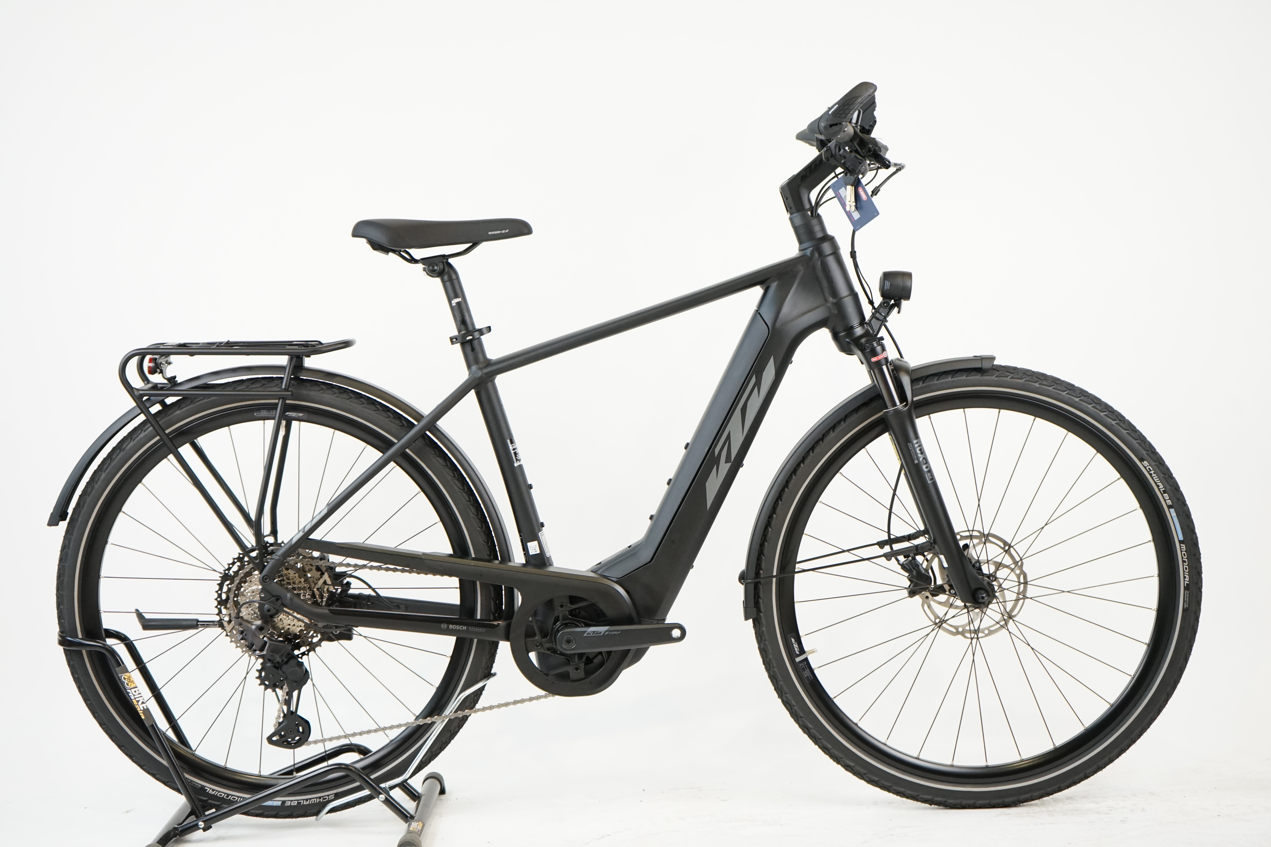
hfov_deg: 35.6
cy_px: 424
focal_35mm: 56
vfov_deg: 24.2
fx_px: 1977
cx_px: 636
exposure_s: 1/200
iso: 2000
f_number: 5.6
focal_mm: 56
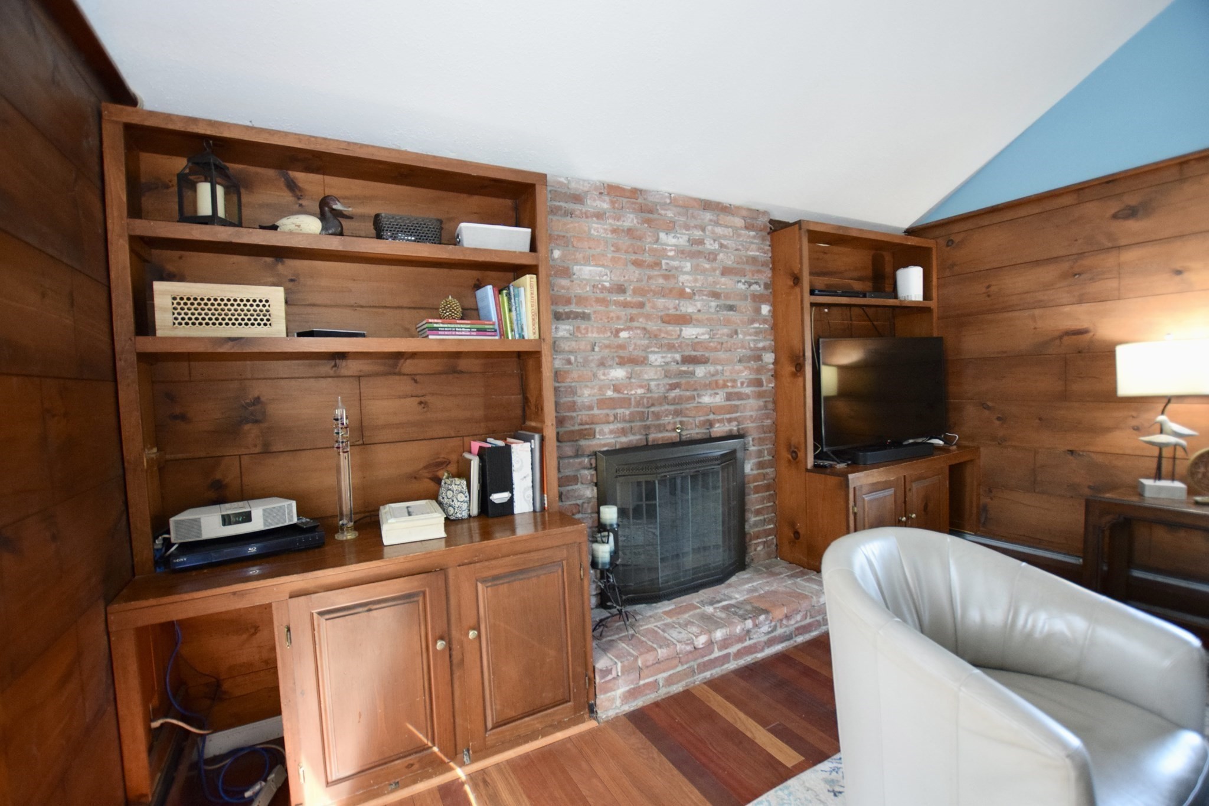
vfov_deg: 77.3
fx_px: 504
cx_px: 604
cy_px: 403
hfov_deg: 100.4
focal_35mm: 15
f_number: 3.5
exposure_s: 1/60
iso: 1800
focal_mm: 10
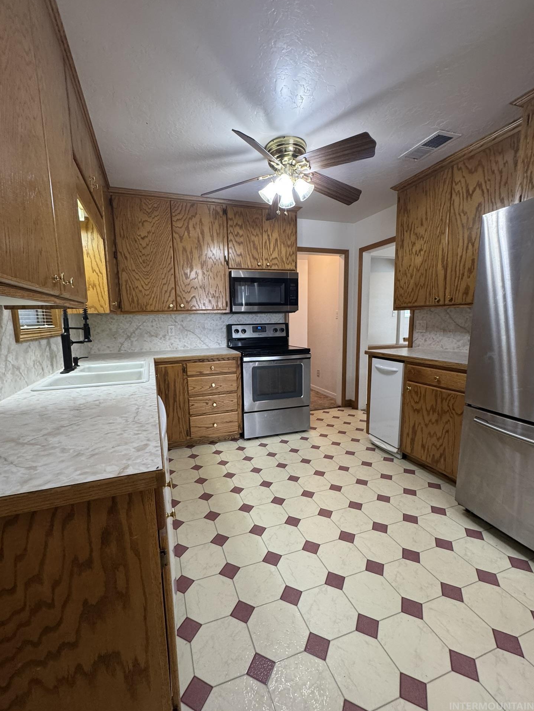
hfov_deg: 81.7
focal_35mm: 15
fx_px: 308
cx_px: 249
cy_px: 364
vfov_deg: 98.1
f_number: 2.2
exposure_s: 1/60
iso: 250
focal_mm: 2.22
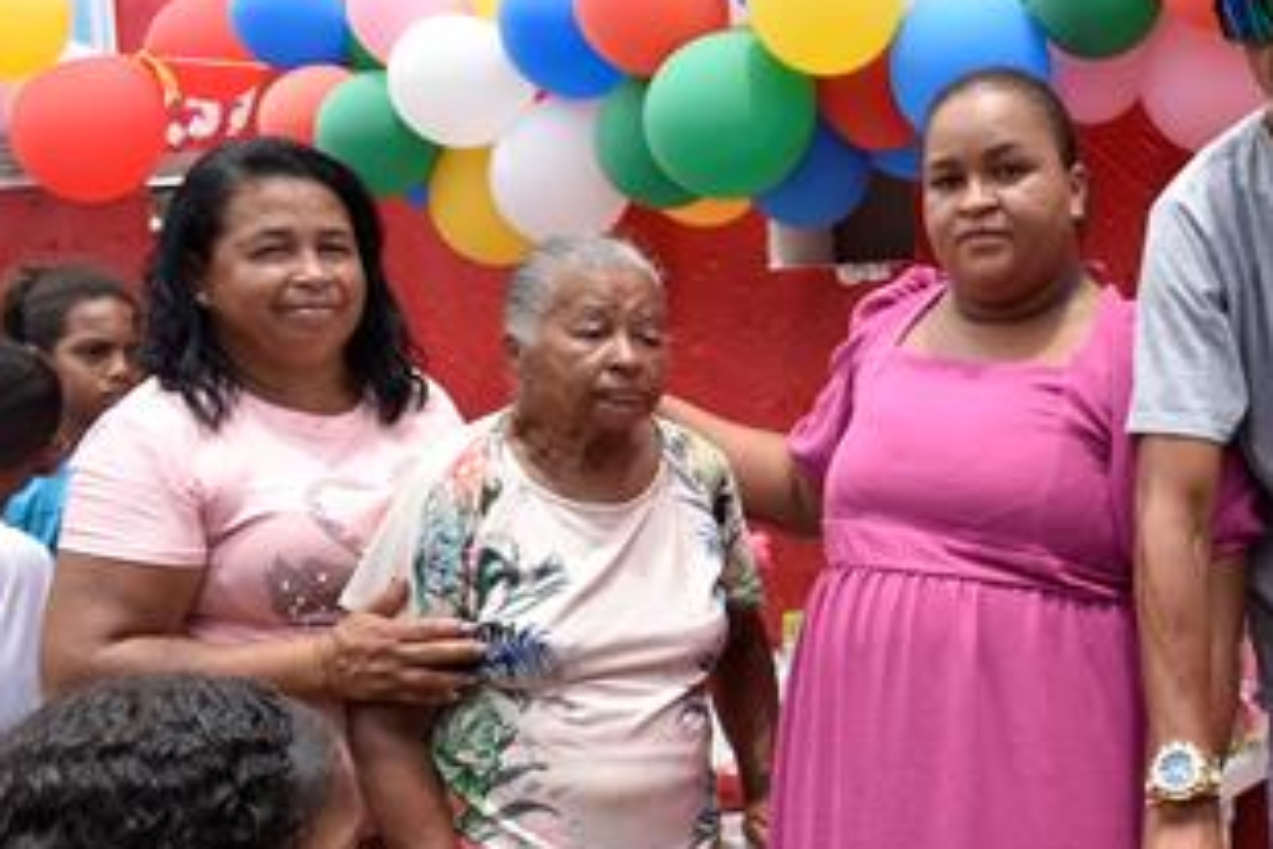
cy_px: 567
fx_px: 1980
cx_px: 1178
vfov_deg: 24.1
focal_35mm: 56
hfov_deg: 33.5
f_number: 8
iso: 200
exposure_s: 1/250
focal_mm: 18
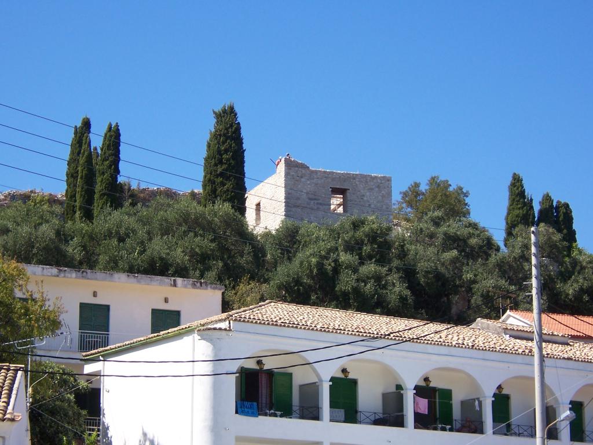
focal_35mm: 100
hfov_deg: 19.6
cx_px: 296
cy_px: 222
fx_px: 1713
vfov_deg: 14.8
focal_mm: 16.6
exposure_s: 1/350
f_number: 4.9
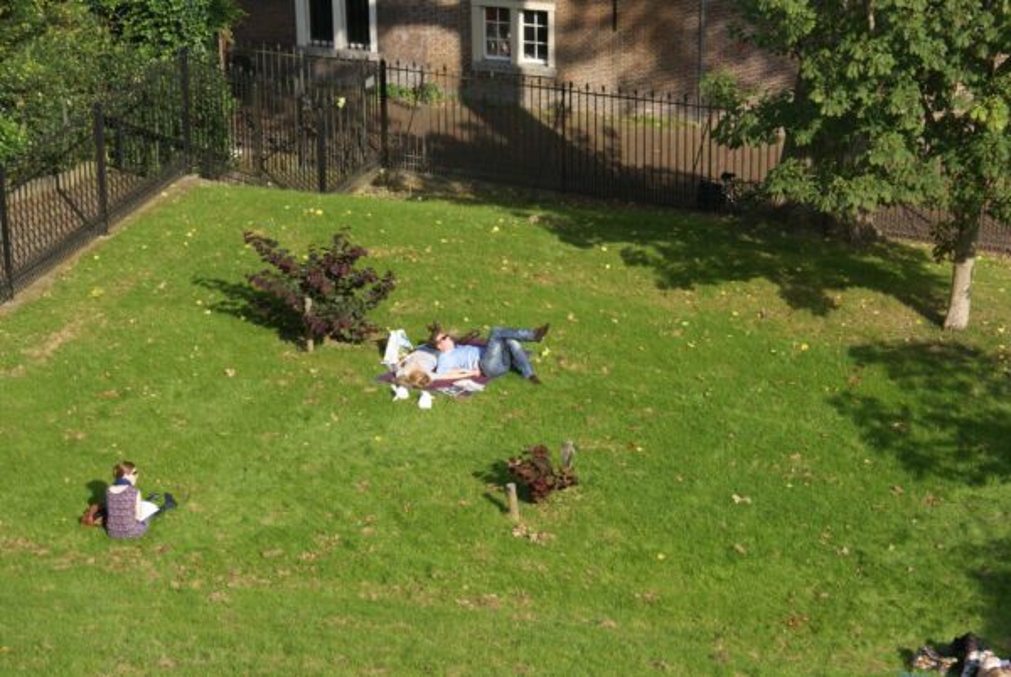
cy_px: 338
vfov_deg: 13.1
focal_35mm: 105
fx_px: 2953
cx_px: 506
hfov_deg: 19.4
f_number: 9
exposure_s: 1/160
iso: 100
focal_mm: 70
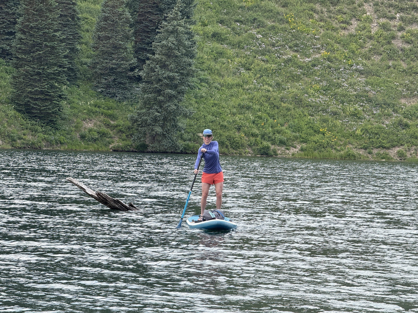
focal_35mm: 120
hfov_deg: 16.4
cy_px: 156
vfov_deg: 12.3
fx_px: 1449
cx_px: 209
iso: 64
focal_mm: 15.66
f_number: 2.8
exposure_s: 1/381
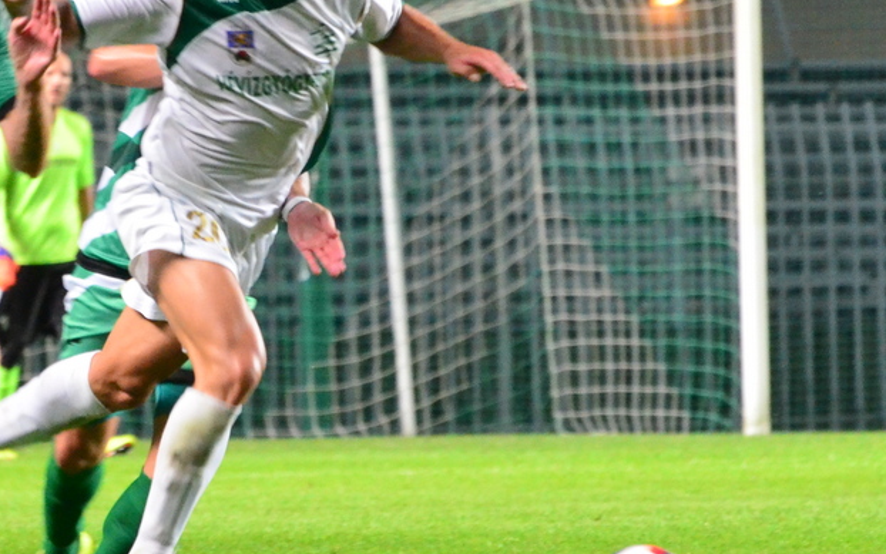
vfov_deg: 2.2
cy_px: 218
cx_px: 160
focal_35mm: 590
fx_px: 14249
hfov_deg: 3.6
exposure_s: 1/200
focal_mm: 200
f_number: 5.3
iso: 4000
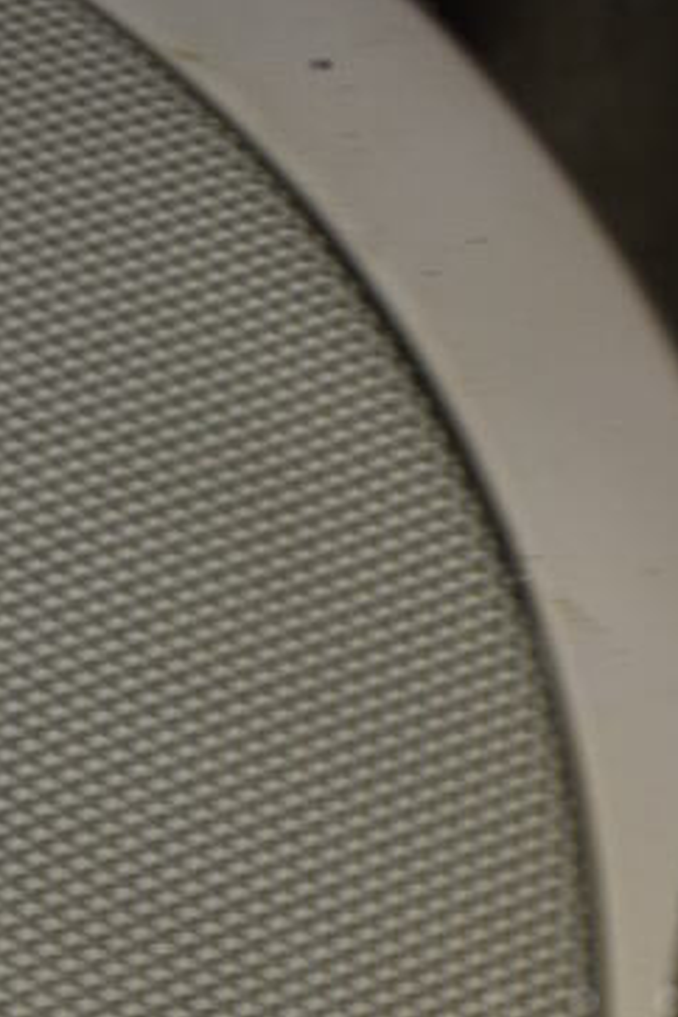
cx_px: 670
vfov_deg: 27.2
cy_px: 1116
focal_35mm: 68
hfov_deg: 19.5
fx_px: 1921
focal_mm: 18
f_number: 6.3
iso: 400
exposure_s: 1/60
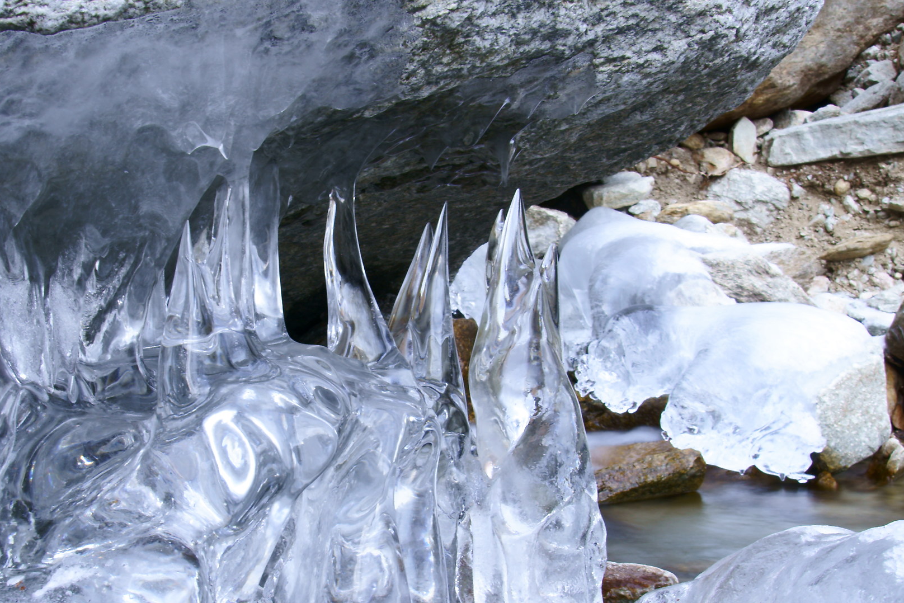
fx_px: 1231
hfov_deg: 40.1
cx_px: 341
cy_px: 375
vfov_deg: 27.4
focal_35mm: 49
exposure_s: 1/1.25
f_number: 16
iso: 50
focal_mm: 22
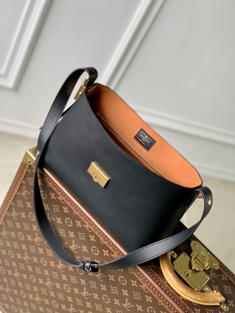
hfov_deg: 28.0
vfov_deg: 36.8
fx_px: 471
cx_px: 118
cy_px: 156
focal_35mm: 52
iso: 32
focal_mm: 6
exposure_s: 1/122
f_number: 2.4
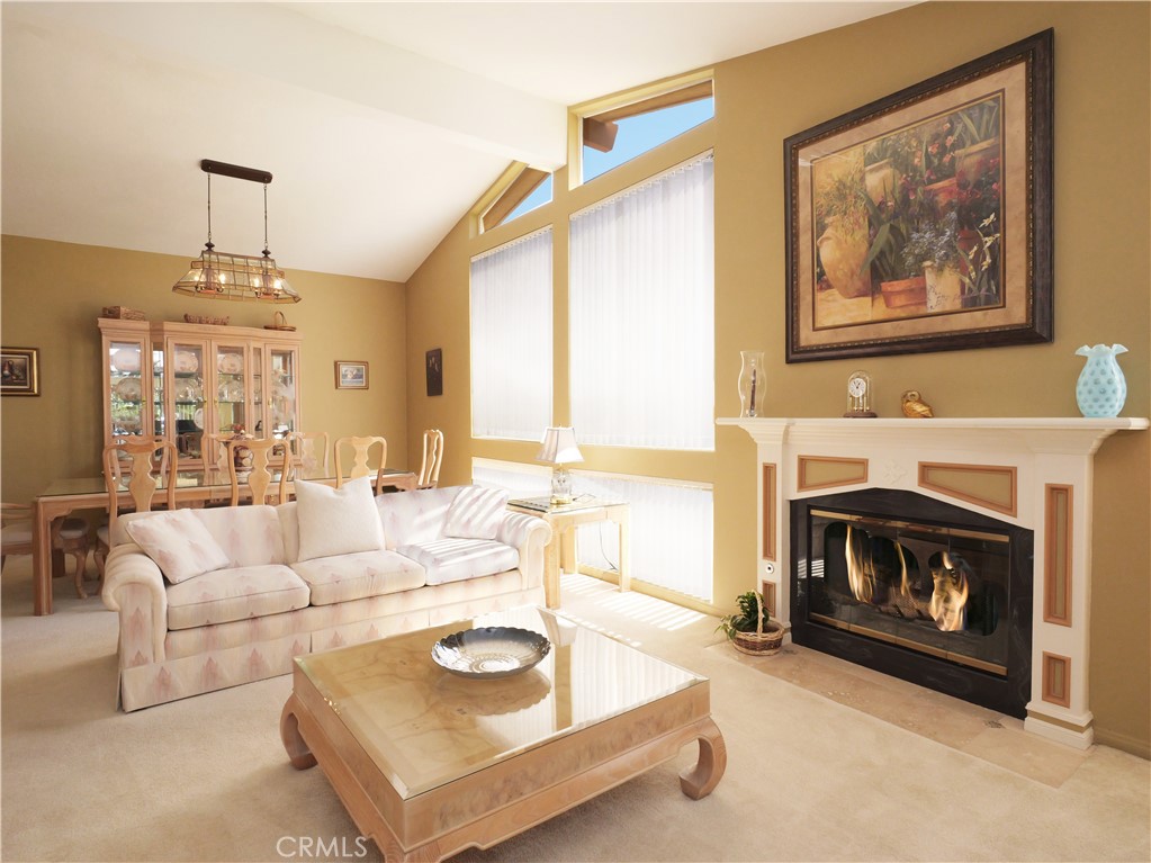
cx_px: 576
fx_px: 598
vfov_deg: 71.6
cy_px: 432
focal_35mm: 18
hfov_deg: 87.8
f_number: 8
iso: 2000
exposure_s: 1/200
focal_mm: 9
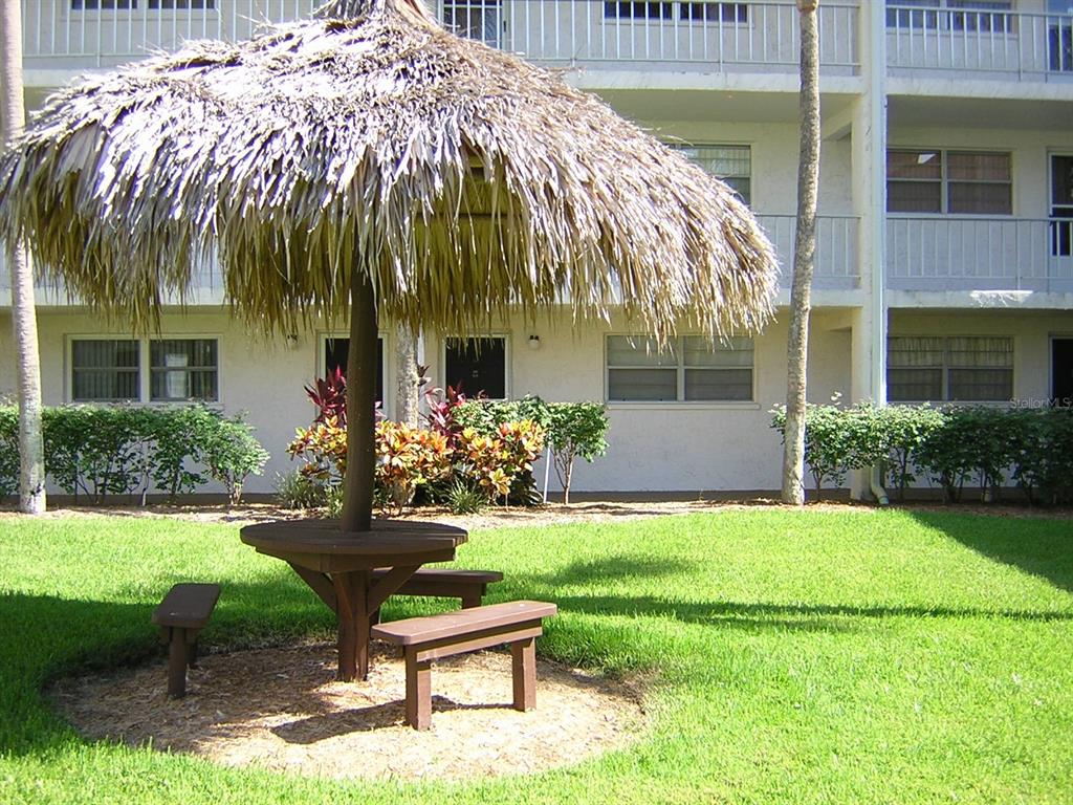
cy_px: 402
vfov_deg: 39.7
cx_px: 536
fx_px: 1116
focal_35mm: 36
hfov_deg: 51.4
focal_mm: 4.7
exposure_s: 1/288
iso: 100
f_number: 2.6
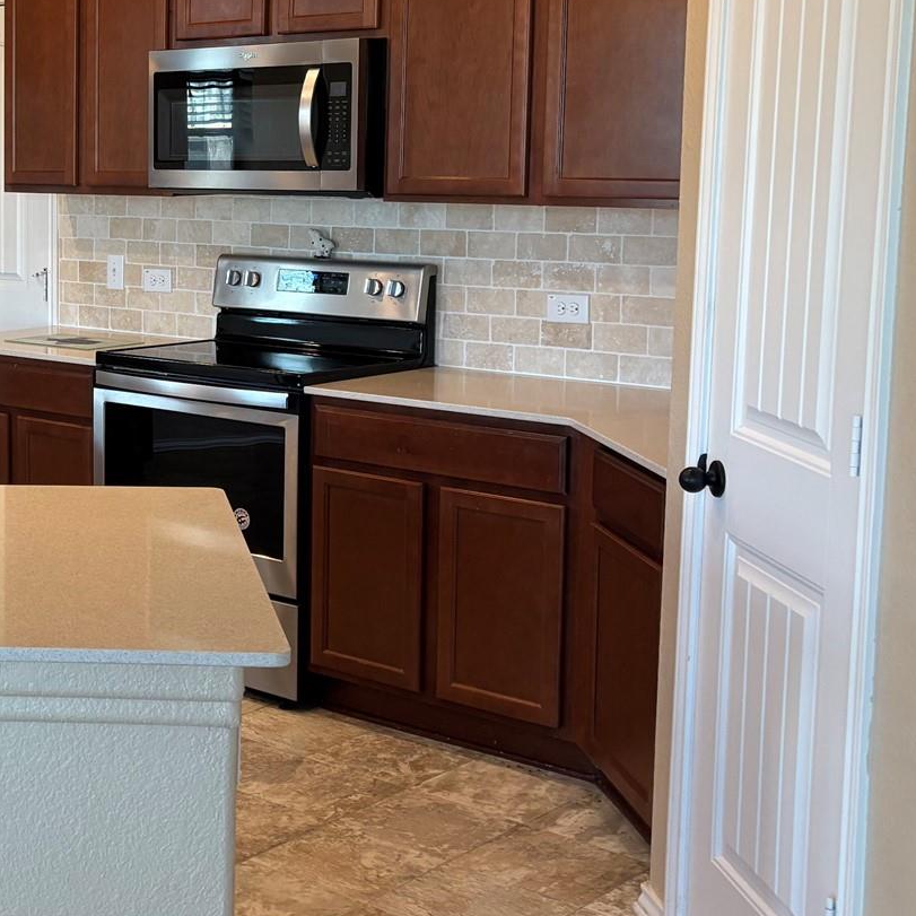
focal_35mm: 58
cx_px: -38
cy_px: 311
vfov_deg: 29.4
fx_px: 1736
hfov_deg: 27.5
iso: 125
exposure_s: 1/120
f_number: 1.6
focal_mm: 5.96
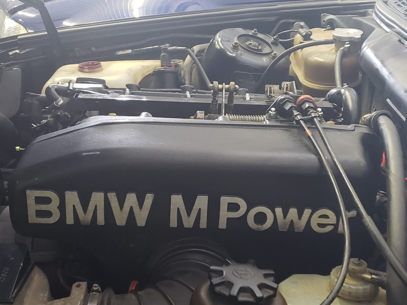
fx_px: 306
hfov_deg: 67.3
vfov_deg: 53.1
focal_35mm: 26
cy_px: 152
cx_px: 204
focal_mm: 4.3
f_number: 1.5
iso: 250
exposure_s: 1/20
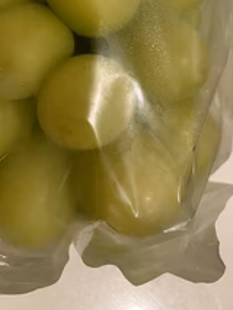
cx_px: 60
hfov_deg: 30.4
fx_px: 421
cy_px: 23
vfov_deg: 37.4
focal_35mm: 47
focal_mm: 4.25
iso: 320
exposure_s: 1/50
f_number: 1.8
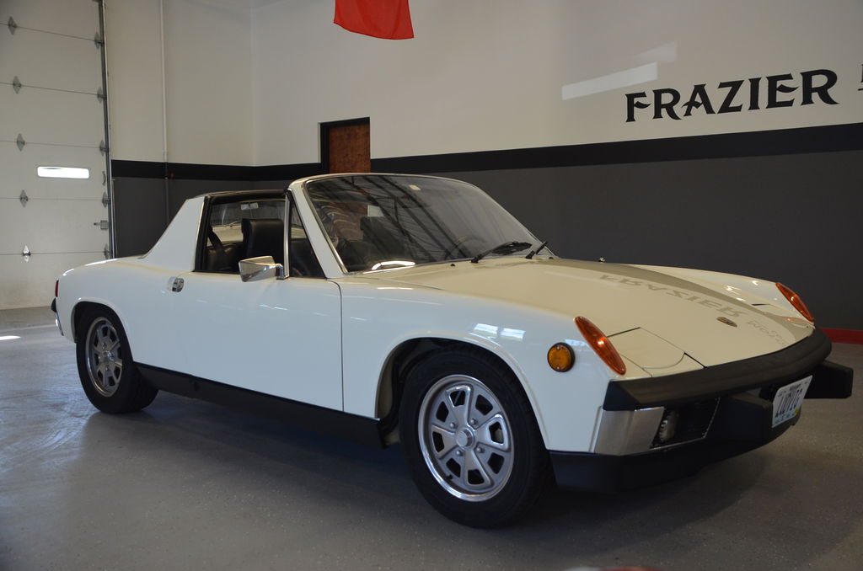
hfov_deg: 53.2
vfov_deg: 36.7
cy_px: 286
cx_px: 432
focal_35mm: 36
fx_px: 861
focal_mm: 24
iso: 800
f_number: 3.8
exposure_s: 1/30
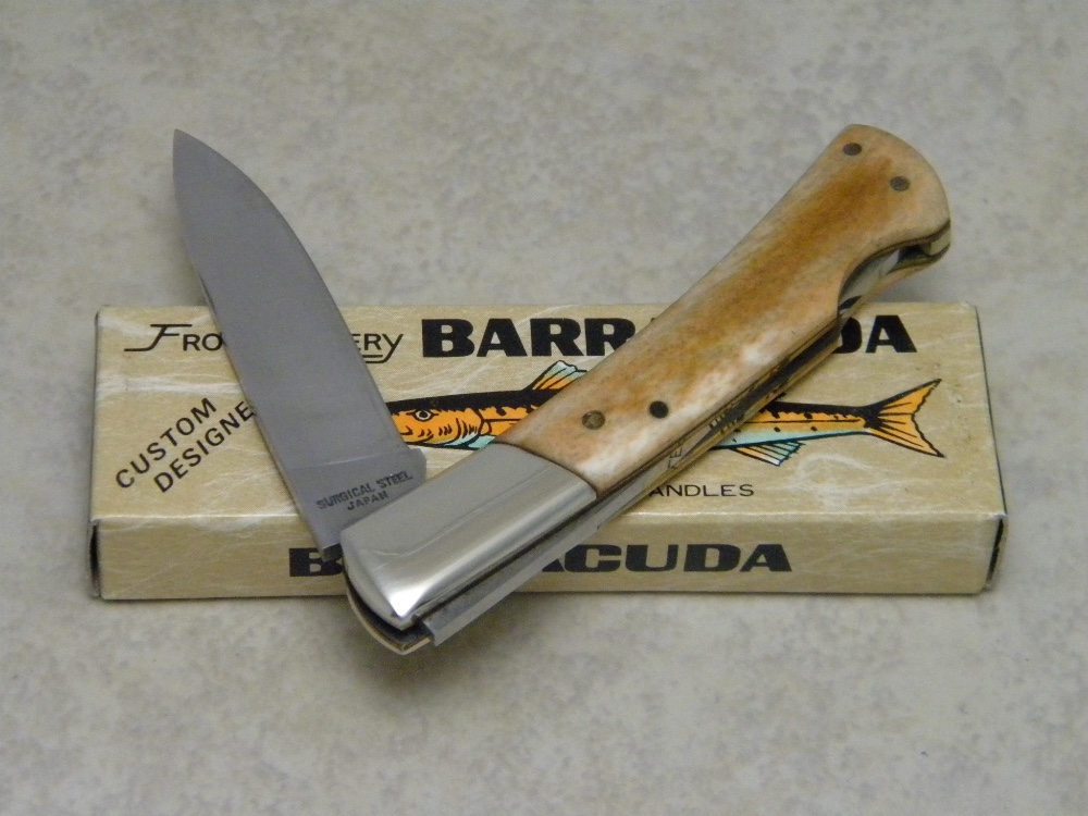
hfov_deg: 18.7
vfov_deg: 14.1
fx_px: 3300
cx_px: 544
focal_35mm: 105
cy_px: 408
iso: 800
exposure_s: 1/49.3
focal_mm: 19
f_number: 4.7
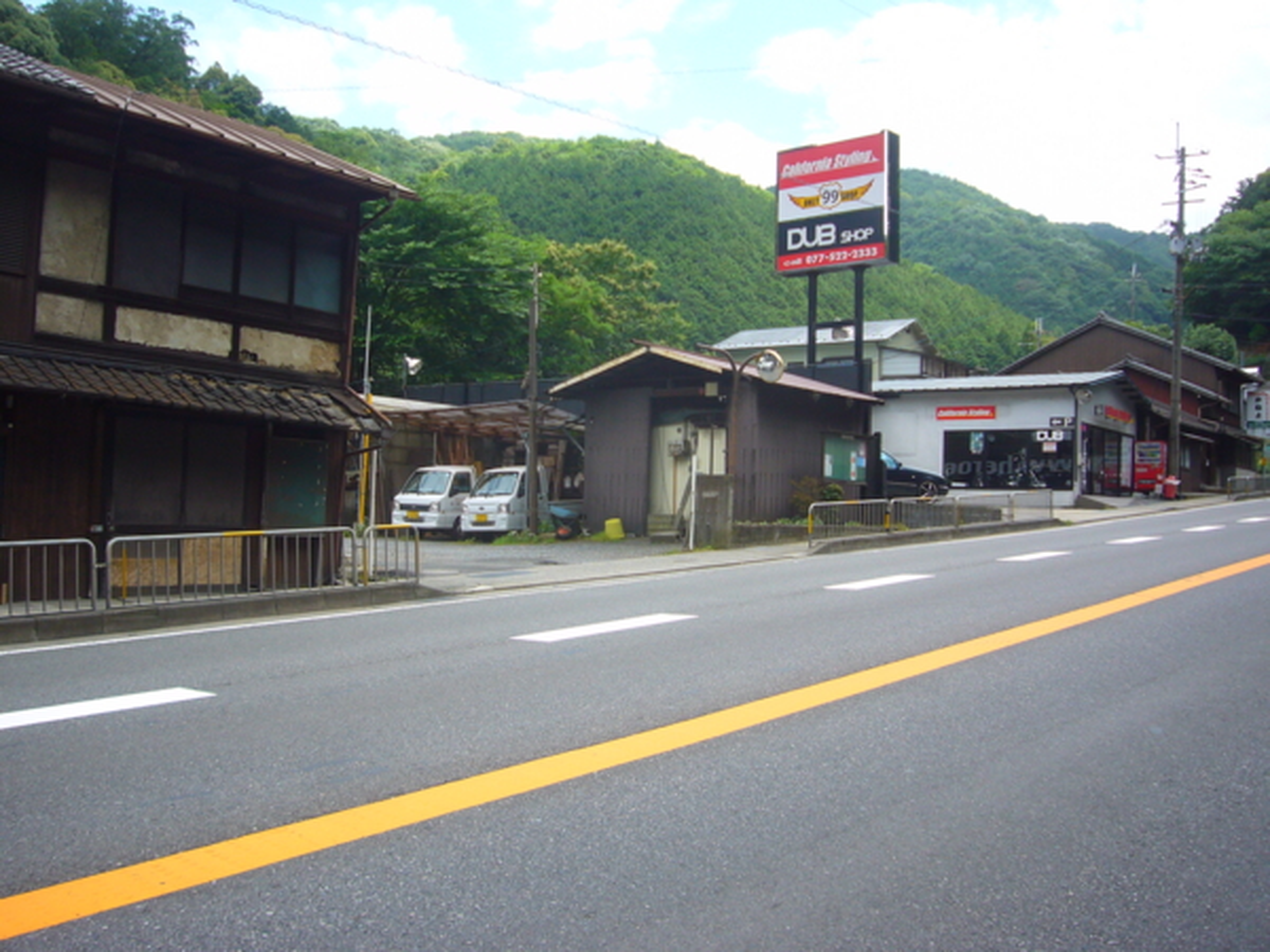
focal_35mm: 33
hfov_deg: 55.4
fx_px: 1211
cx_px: 635
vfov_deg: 42.9
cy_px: 476
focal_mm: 5.4
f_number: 3
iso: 80
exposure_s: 1/500
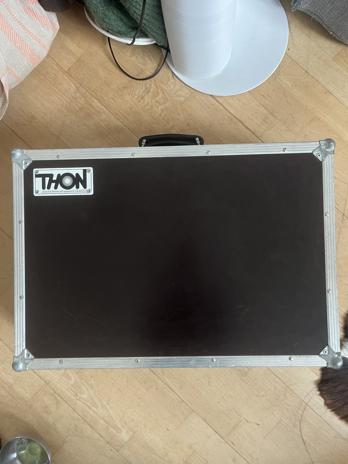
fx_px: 349
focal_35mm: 26
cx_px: 174
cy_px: 232
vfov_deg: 67.3
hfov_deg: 53.1
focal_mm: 5.1
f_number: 1.6
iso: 250
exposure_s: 1/60
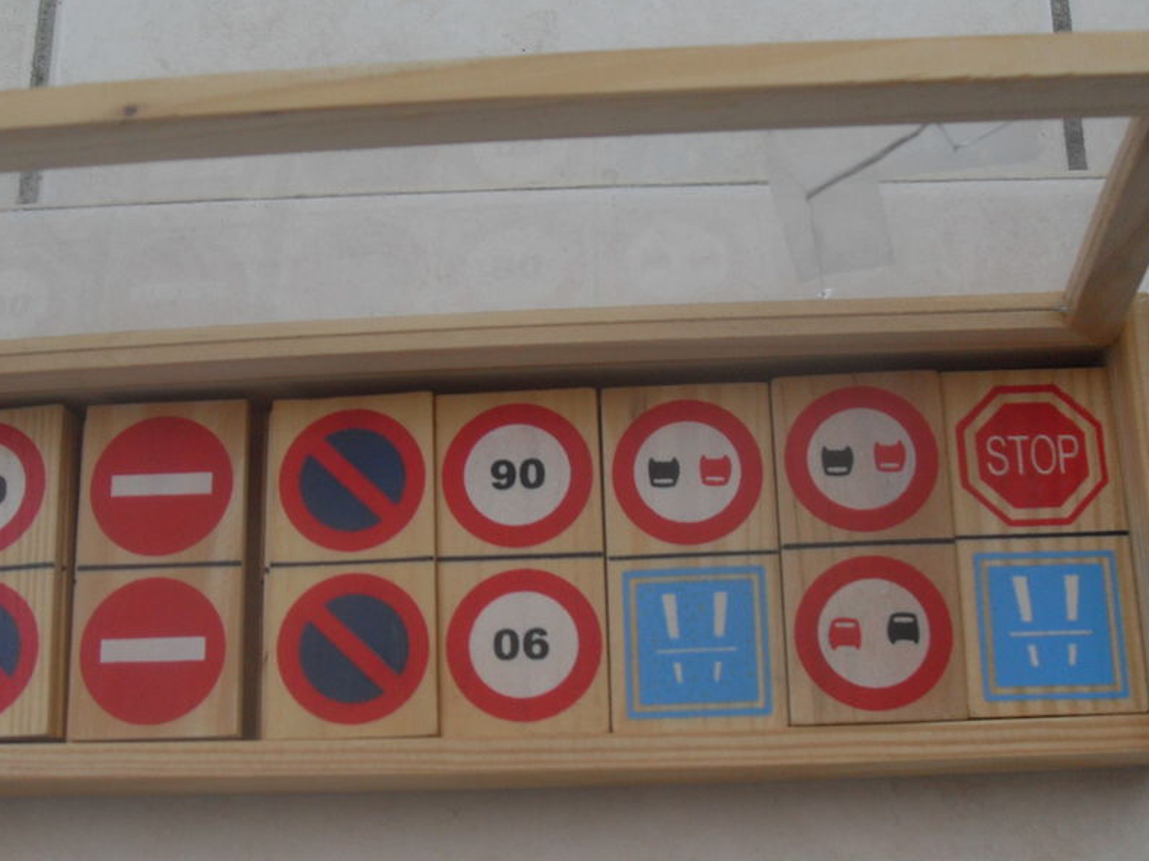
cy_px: 498
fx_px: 1560
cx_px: 529
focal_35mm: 47
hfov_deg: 40.4
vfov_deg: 30.8
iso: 80
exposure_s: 1/90
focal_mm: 6.3
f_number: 2.8
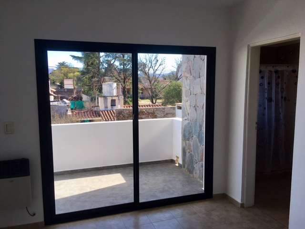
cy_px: 114
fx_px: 256
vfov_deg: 48.2
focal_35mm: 29
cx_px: 152
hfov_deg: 61.7
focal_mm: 4.15
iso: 25
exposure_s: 1/337
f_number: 2.2
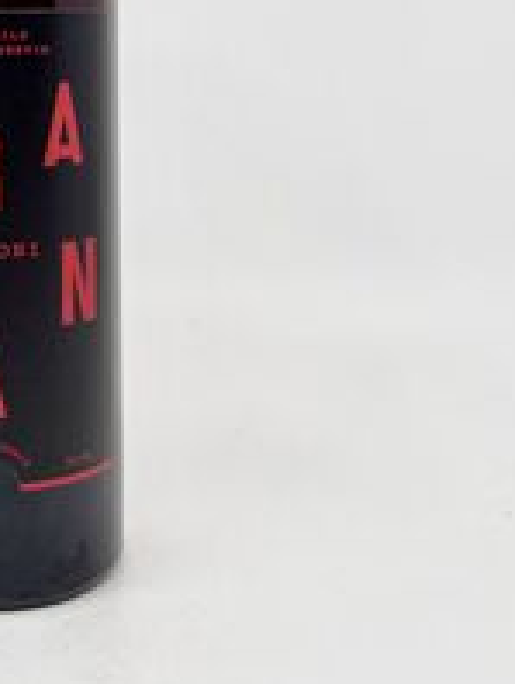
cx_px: -14
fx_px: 1108
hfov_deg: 24.8
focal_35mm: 56
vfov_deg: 31.4
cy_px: -22
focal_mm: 5.1
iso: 50
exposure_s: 1/885
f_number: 1.6
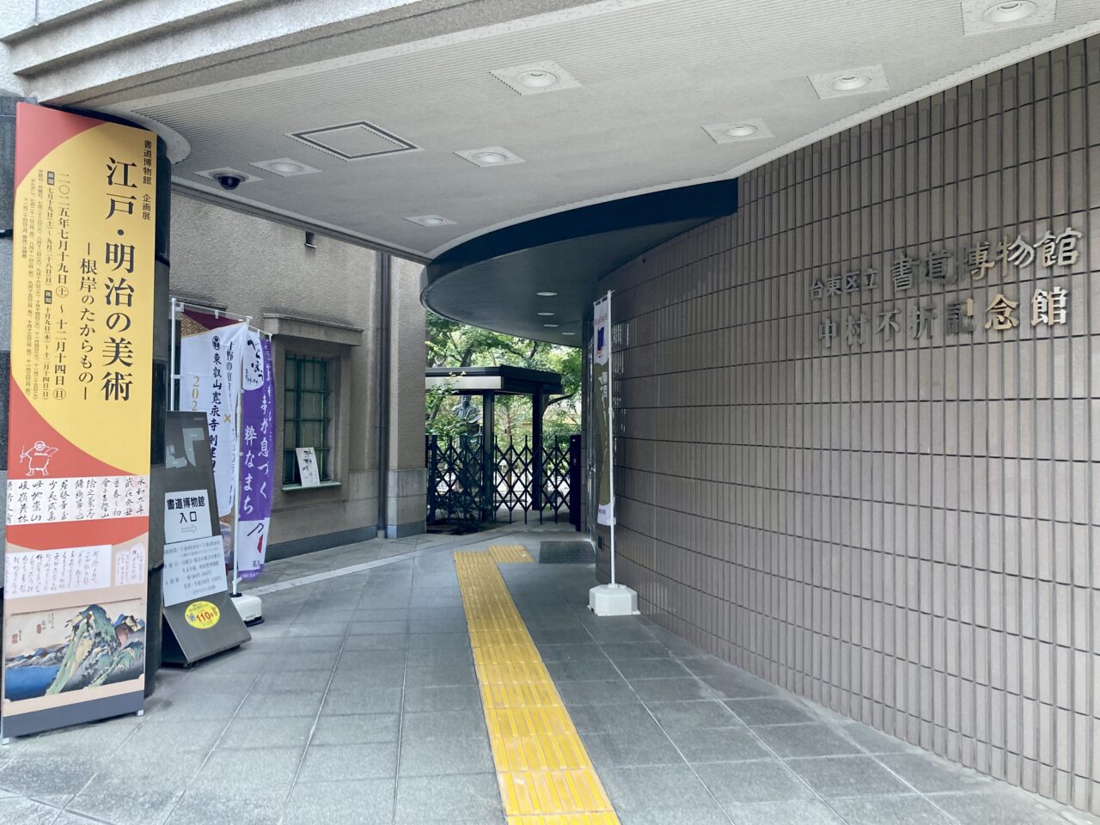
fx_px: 890
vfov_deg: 49.7
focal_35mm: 28
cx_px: 550
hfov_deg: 63.4
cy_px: 412
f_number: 1.8
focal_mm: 3.99
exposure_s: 1/60
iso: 125
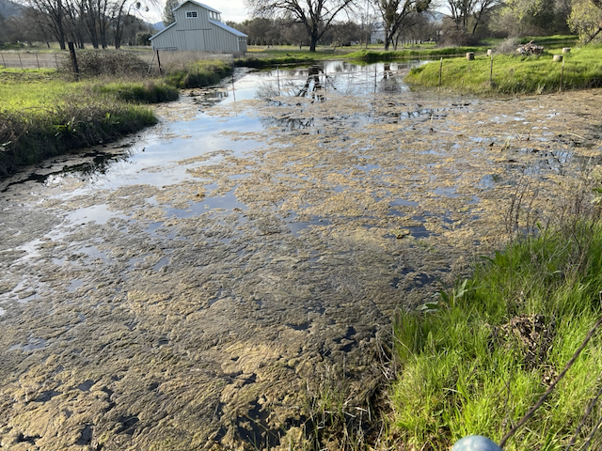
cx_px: 301
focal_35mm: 26
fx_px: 452
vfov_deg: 53.1
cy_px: 226
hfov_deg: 67.3
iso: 50
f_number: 1.5
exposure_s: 1/827
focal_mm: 5.7
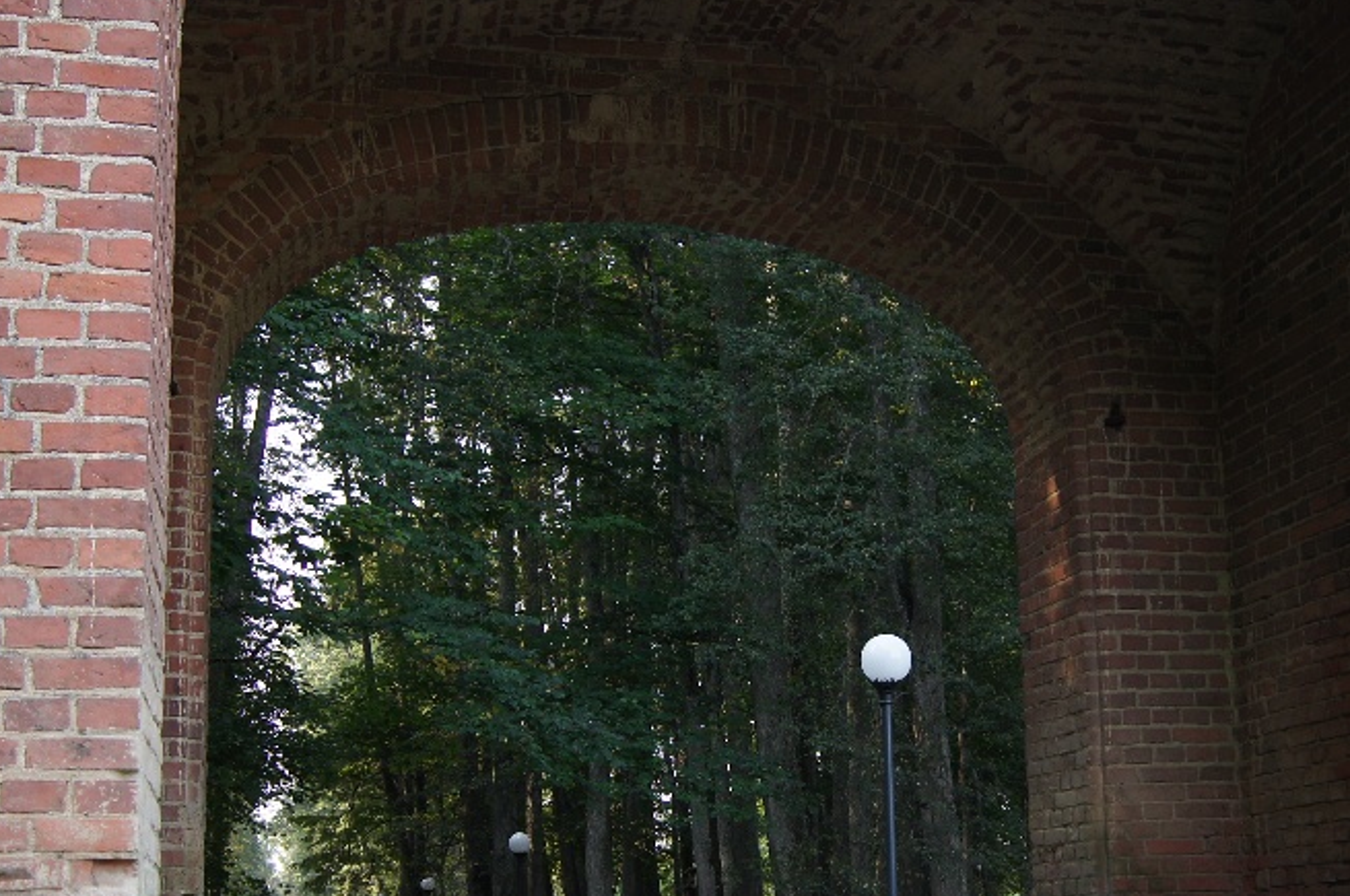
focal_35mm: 55
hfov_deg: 36.2
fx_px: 2060
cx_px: 761
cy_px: 595
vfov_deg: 24.4
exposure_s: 1/80
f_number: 3.5
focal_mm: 20
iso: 100
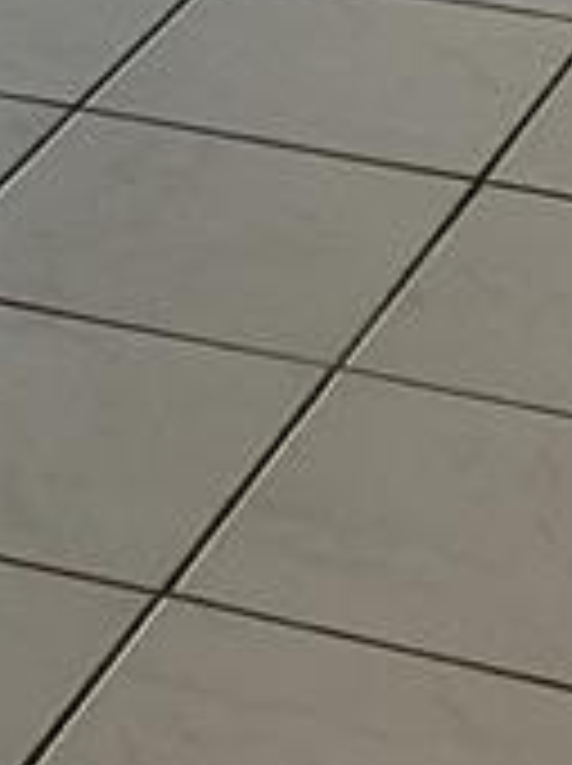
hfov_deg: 7.2
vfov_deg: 9.4
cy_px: -392
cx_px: 108
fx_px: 4528
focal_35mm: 205
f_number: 1.8
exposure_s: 1/120
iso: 32
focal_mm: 3
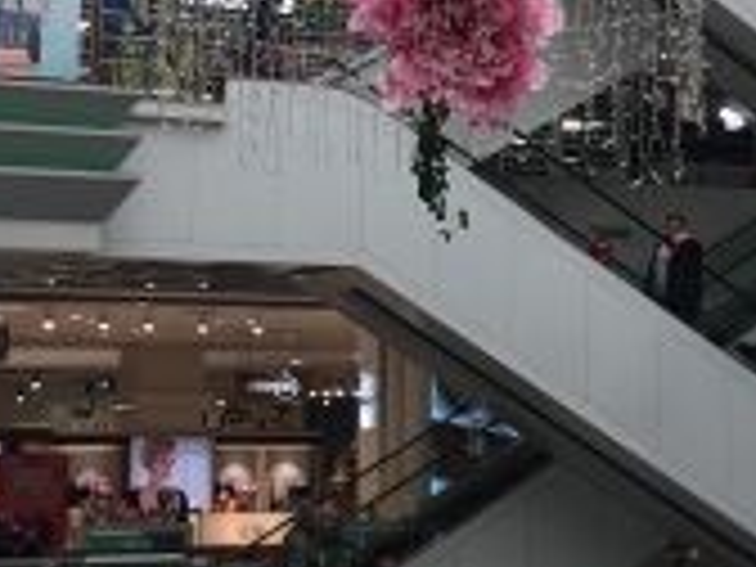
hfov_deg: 16.1
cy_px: 20
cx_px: 652
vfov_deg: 12.1
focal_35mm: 121
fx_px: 2643
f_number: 2.2
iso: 25
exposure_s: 1/100
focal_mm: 4.15
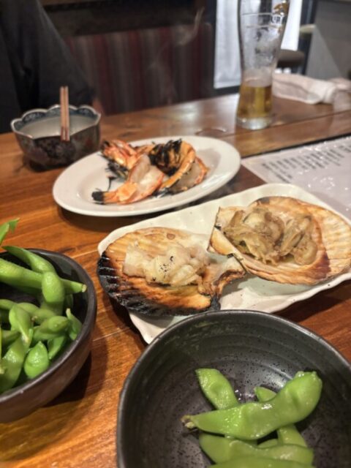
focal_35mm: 26
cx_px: 176
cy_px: 234
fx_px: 352
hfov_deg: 53.1
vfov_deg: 67.3
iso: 400
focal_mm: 5.96
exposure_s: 1/60
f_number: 1.6
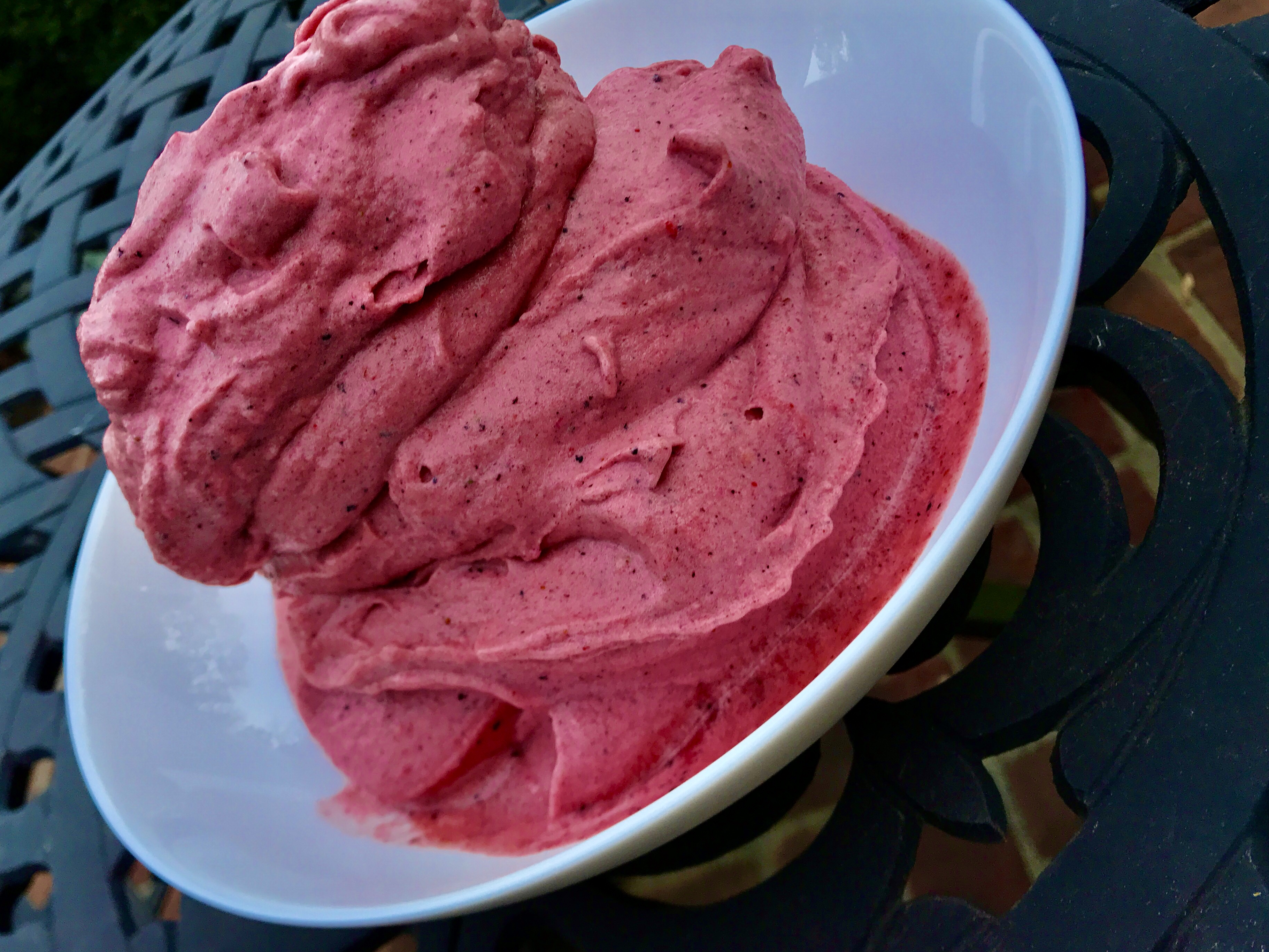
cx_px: 568
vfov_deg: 45.4
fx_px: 1136
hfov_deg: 58.2
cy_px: 448
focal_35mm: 31
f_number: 1.8
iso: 25
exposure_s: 1/60
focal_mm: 3.99
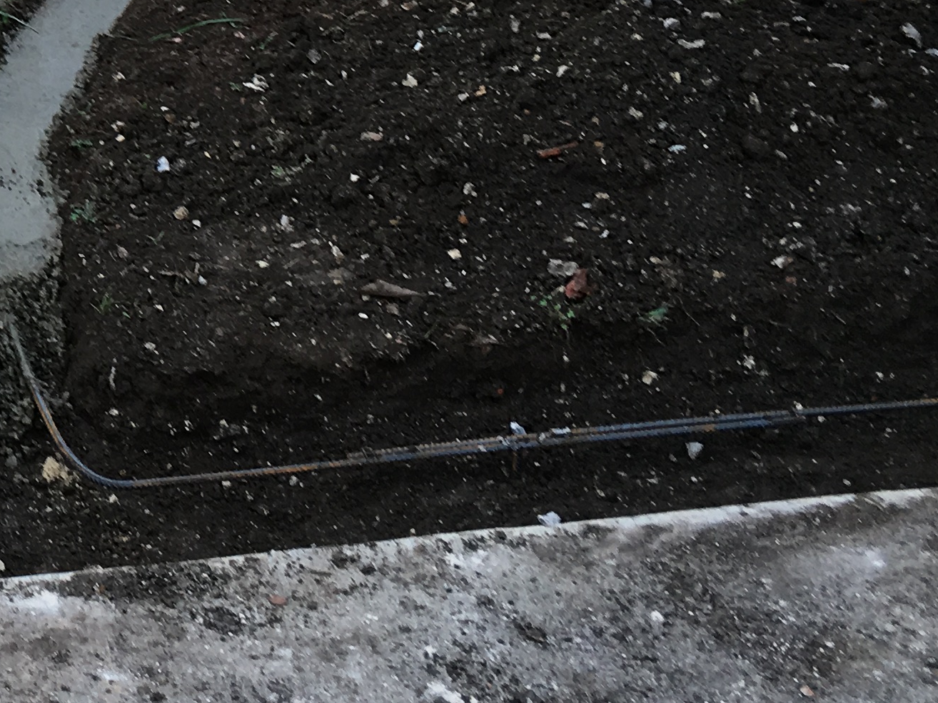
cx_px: -231
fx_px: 2411
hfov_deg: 20.4
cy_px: -113
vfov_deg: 16.0
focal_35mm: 89
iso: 25
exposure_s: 1/120
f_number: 2.2
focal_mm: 4.15
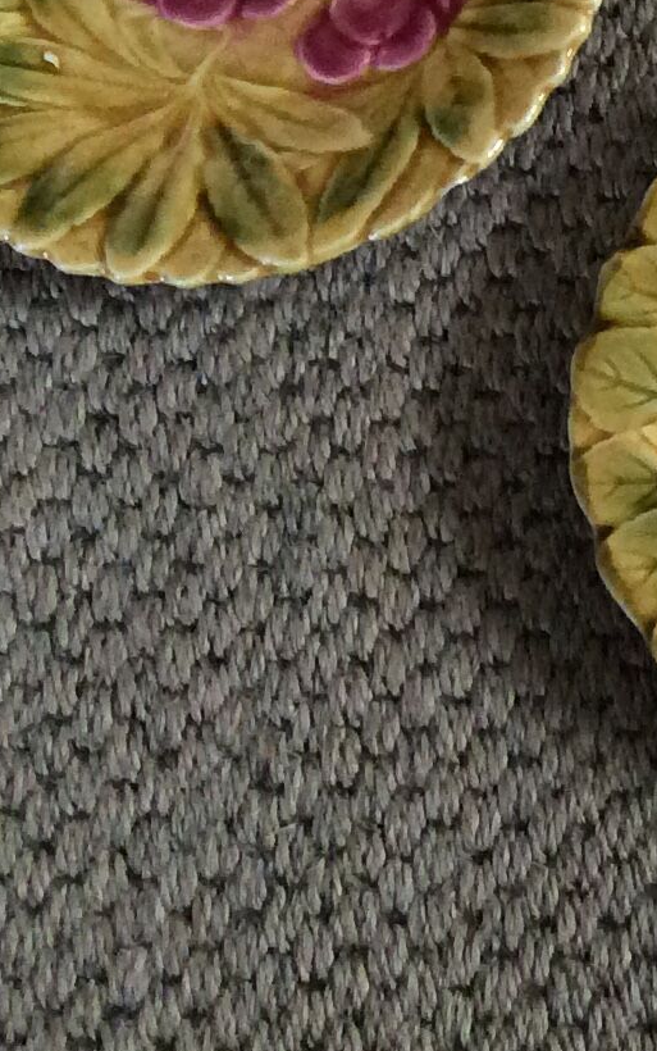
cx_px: 1425
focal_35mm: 107
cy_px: 35
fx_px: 3063
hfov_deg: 10.9
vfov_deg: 19.0
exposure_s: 1/25
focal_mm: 3.3
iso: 160
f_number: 2.4
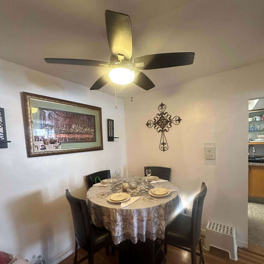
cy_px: 150
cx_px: 132
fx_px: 147
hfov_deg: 84.0
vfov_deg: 83.5
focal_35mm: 17
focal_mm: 2.22
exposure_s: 1/60
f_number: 2.2
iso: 800
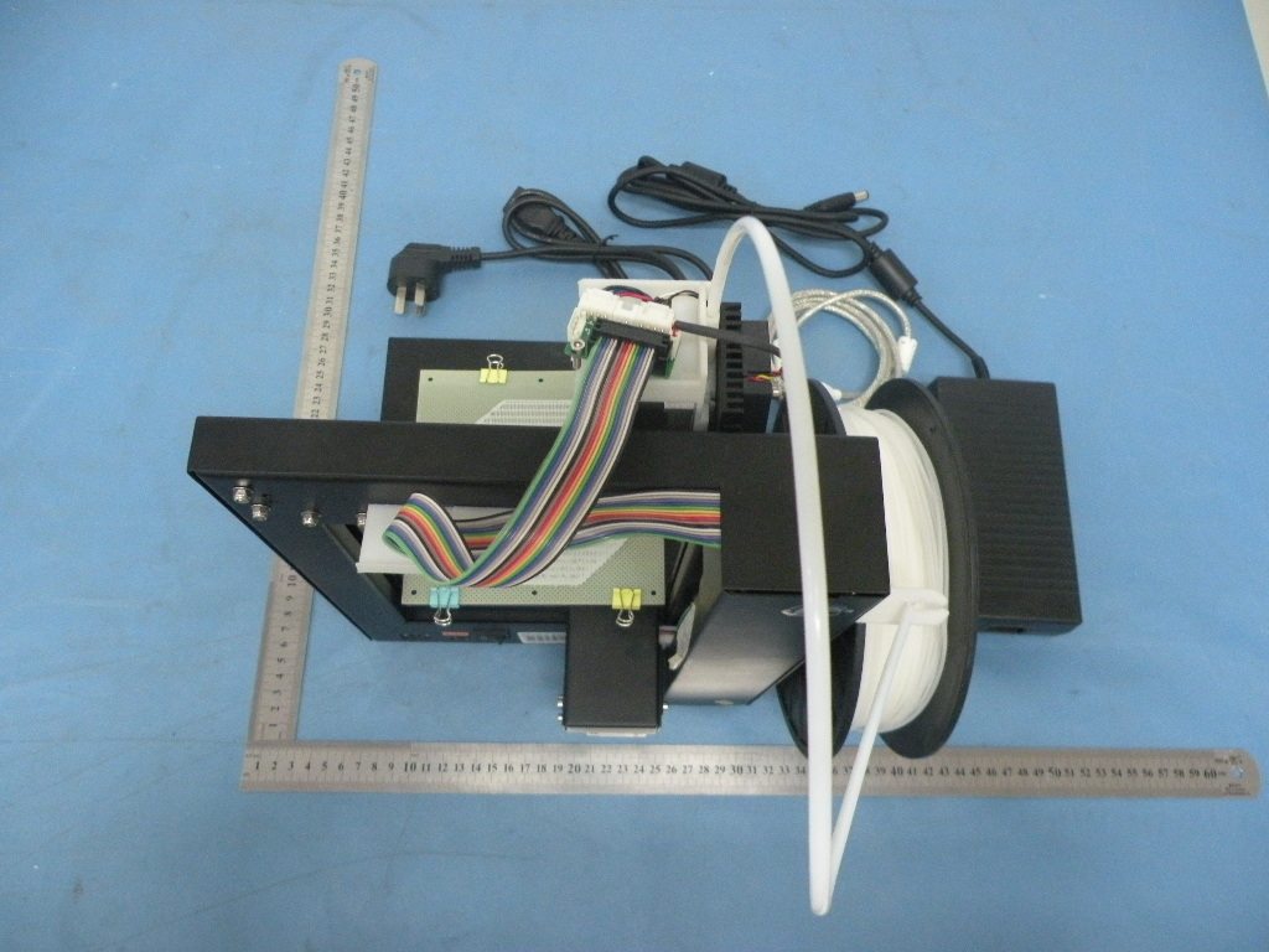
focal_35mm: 27
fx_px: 990
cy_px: 476
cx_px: 634
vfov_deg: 51.4
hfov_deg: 65.3
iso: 400
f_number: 2.8
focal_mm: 4.7
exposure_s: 1/27.2
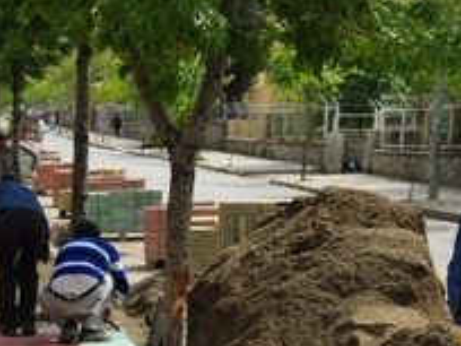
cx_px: -185
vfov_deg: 11.9
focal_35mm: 119
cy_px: 521
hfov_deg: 15.5
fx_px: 1583
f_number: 11
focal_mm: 21
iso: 200
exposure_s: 1/400
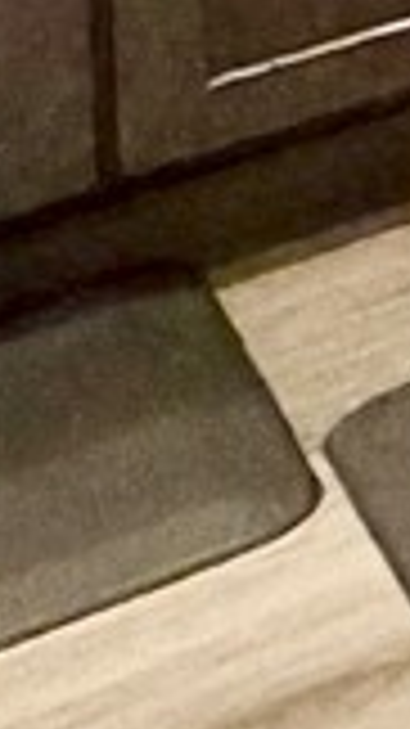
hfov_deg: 4.4
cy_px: -1274
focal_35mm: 151
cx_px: 2893
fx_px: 2921
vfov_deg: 10.9
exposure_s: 1/60
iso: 400
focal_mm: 2.22
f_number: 2.2
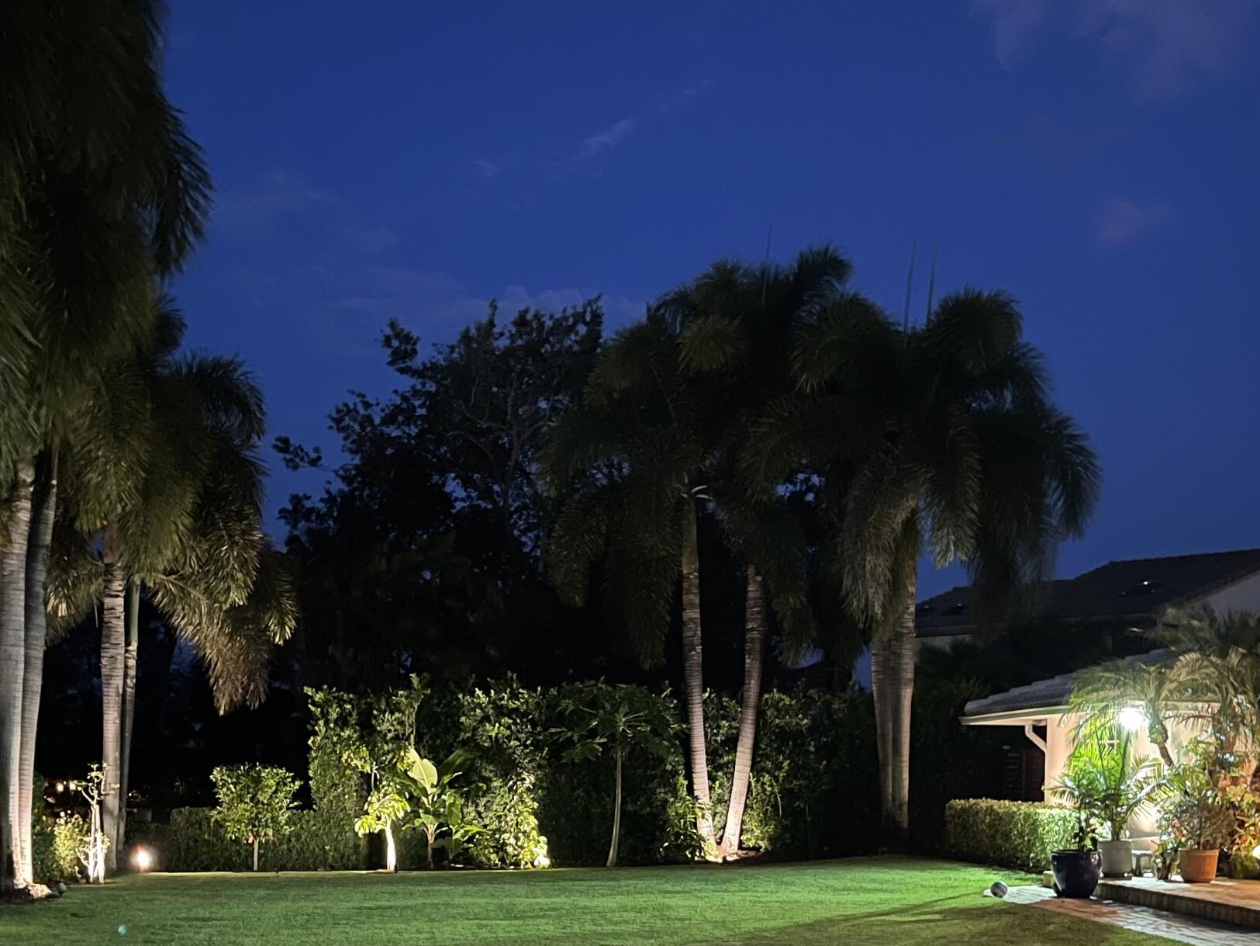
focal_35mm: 48
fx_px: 1747
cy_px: 816
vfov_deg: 29.3
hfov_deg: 39.7
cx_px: 611
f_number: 1.6
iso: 1000
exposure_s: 1/15
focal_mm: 5.1
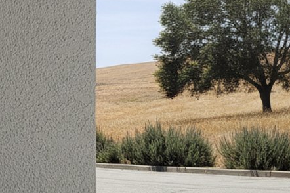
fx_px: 523
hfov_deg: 29.0
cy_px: 124
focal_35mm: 65
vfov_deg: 20.8
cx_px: -1
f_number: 1.8
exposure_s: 1/1975
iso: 411
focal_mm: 6.4
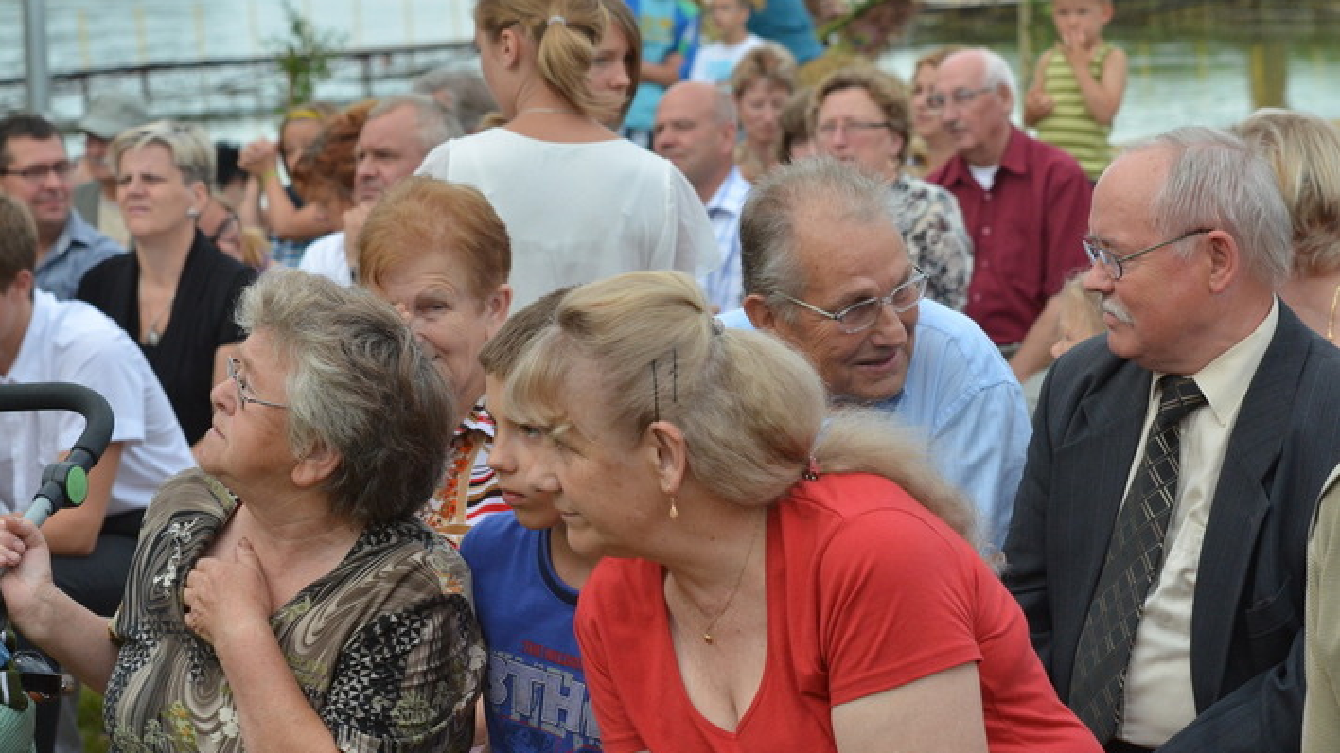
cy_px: 394
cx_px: 670
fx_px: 4583
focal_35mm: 129
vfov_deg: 9.4
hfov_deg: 16.6
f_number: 6.3
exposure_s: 1/640
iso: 1000
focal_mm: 82
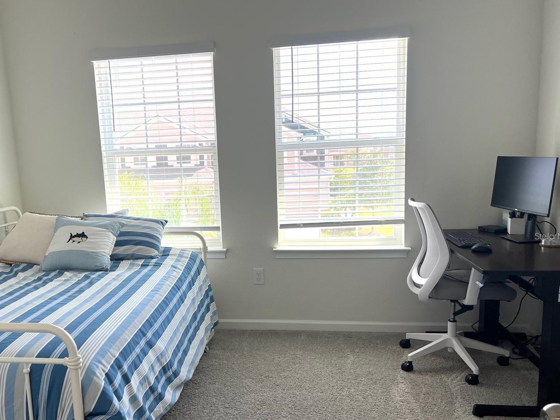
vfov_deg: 45.3
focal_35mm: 31
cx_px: 240
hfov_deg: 58.1
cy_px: 236
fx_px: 501
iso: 50
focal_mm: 5.7
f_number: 1.5
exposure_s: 1/389
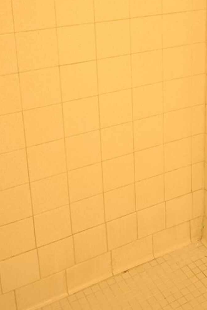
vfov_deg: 36.3
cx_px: 183
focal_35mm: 52
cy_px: 43
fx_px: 448
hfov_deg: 25.3
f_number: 4
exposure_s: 1/30
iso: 450
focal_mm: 18
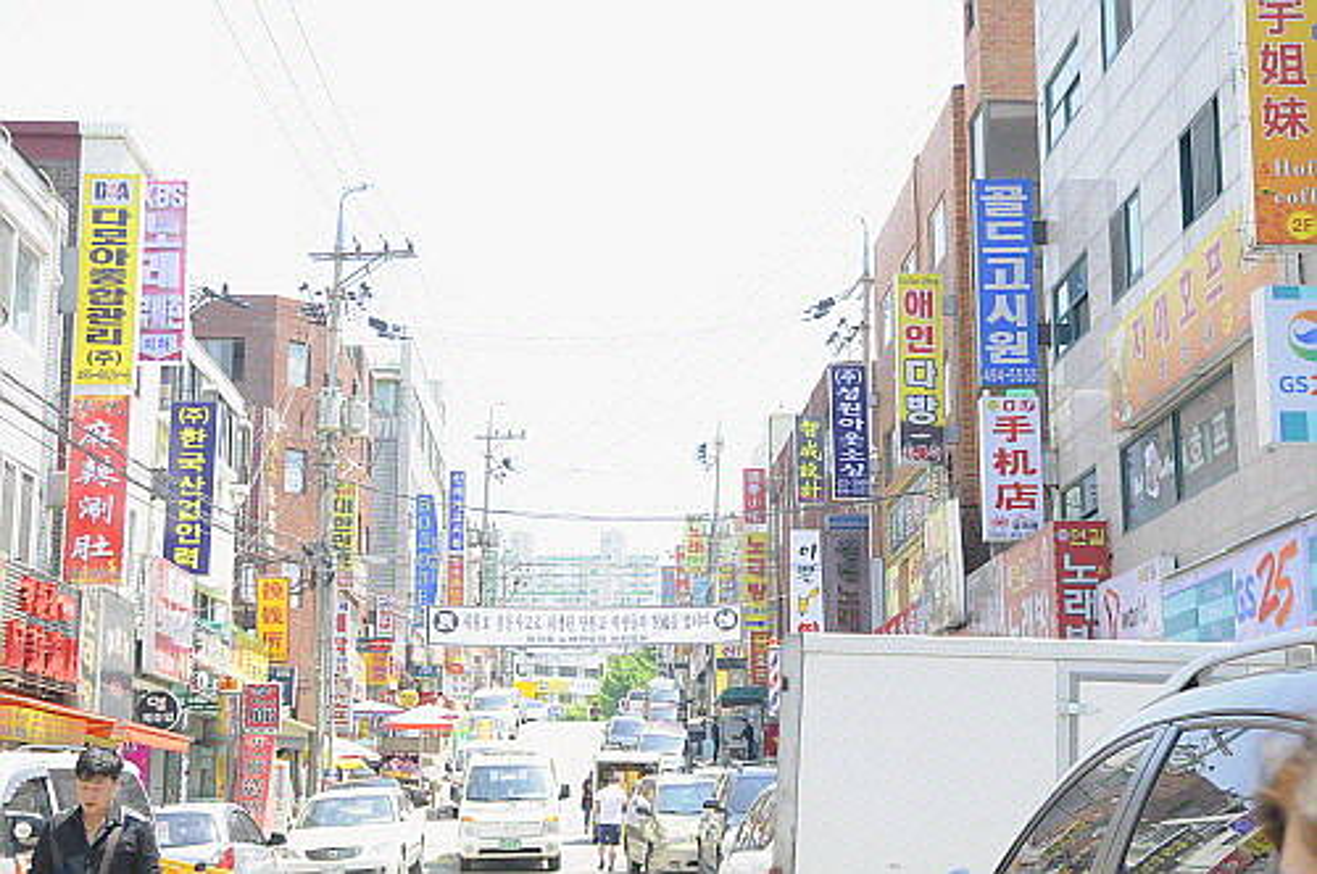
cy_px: 437
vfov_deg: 23.7
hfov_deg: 35.1
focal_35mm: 57
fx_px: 2083
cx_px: 658
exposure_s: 1/200
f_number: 5
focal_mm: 38
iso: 200
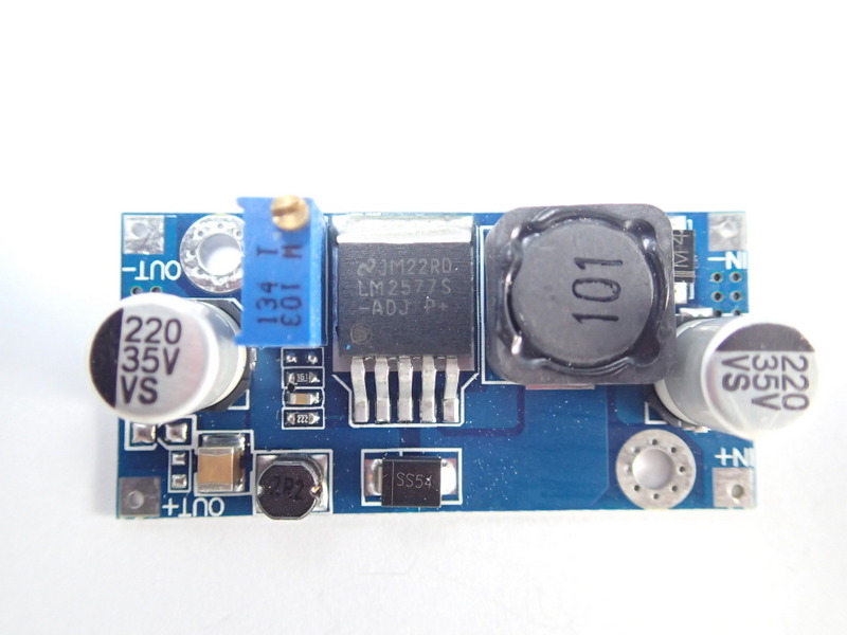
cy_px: 318
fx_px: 734
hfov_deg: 60.0
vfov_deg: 46.8
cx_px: 424
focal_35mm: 30
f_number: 2.3
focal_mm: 5.5
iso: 800
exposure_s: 1/100
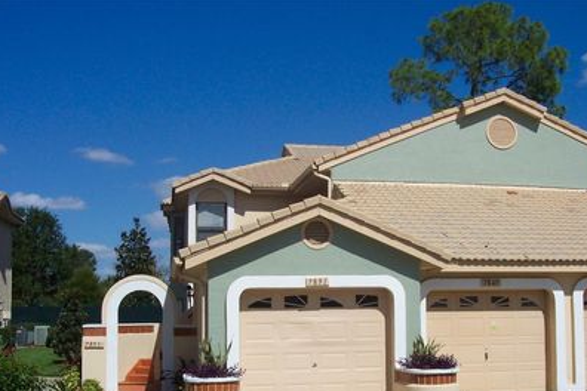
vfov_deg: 28.0
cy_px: 245
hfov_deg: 41.0
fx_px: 783
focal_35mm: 48
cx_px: 332
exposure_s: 1/1000
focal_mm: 8
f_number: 4.8
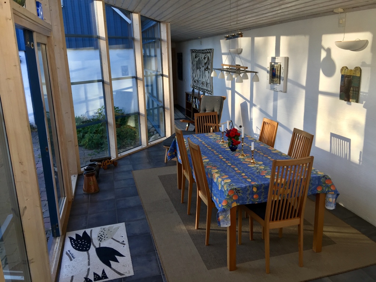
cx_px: 188
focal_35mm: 29
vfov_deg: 48.2
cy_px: 141
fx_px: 315
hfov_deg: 61.7
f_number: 2.2
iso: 32
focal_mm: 4.15
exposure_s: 1/141
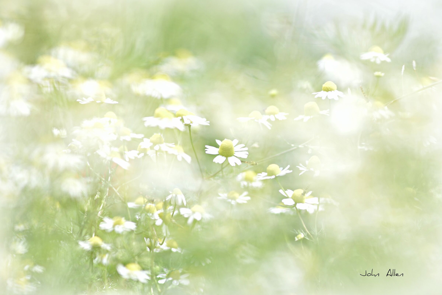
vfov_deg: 10.8
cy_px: 148
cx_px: 221
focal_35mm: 127
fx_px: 1559
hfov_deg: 16.1
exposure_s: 1/2500
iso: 100
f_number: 1.4
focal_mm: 85
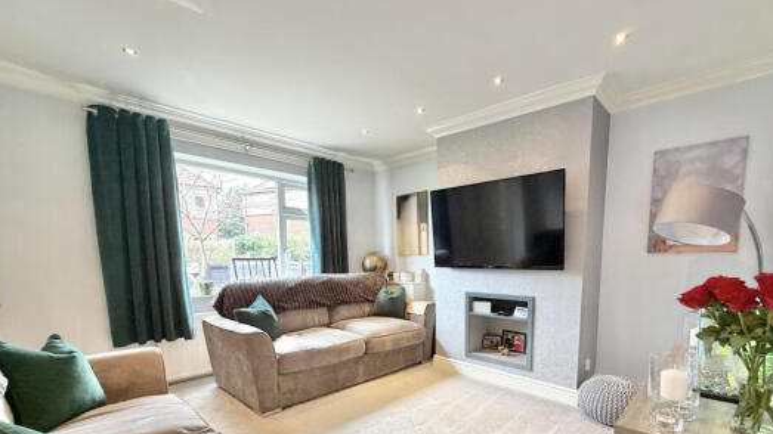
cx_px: 419
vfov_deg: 62.0
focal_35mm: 17
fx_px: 348
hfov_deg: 95.7
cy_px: 296
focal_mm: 2.22
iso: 400
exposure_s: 1/50
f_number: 2.2
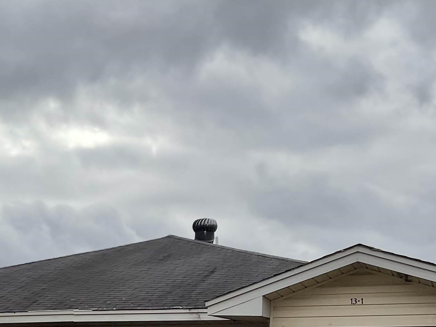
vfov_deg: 19.7
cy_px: 375
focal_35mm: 71
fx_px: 894
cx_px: 111
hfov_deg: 27.1
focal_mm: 3
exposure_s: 1/1626
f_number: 1.8
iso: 16
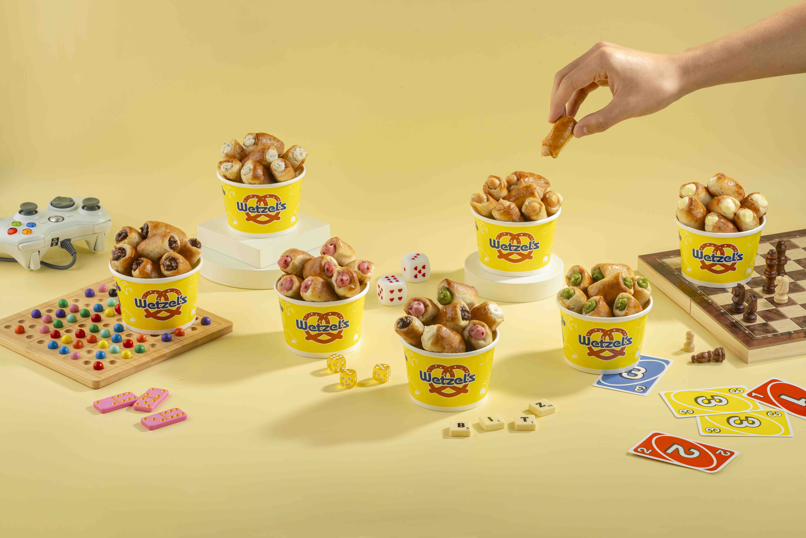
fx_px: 2037
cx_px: 403
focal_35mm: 91
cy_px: 267
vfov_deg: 15.0
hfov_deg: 22.4
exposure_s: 1/100
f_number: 13
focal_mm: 90
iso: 100
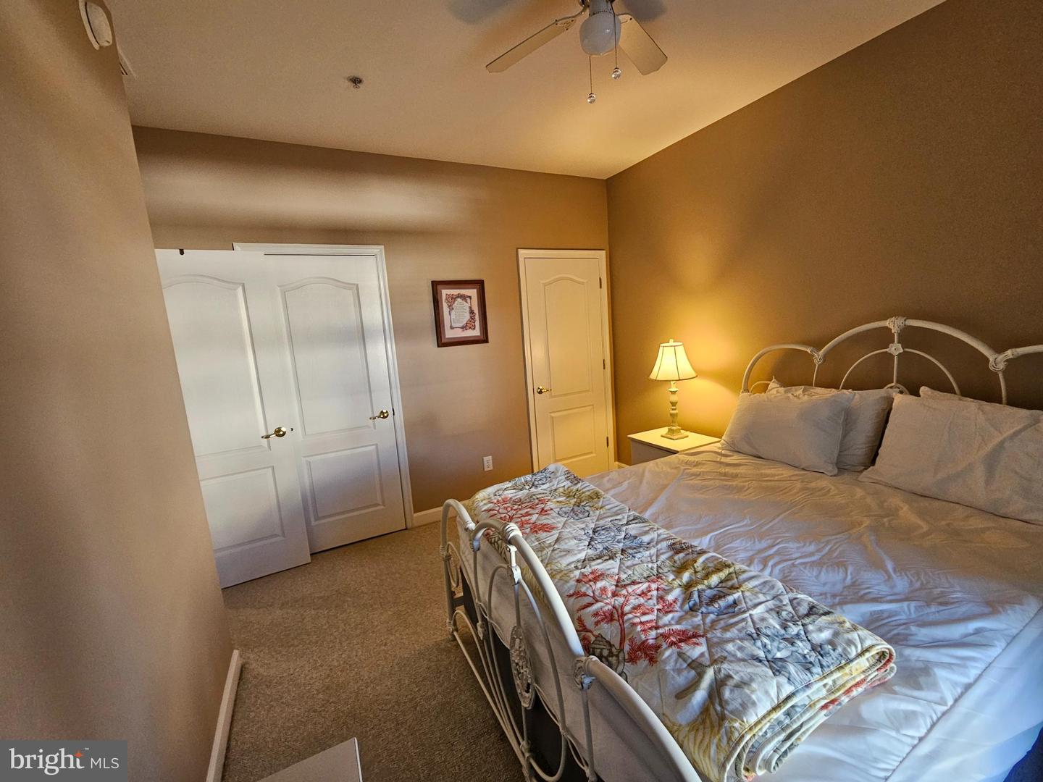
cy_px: 391
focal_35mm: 13
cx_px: 522
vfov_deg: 89.9
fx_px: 392
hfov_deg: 106.2
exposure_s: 1/60
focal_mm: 2.2
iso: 250
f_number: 2.2
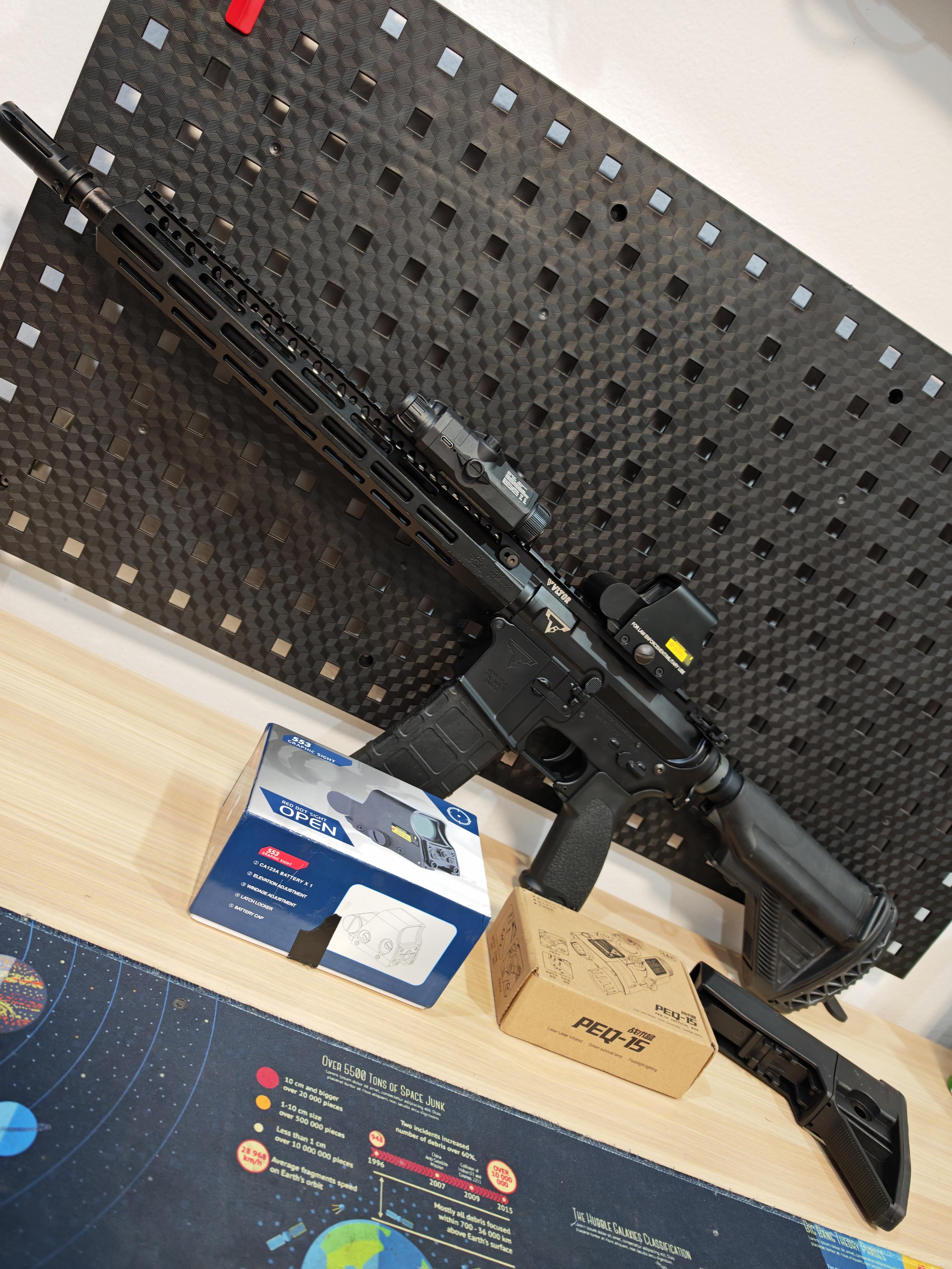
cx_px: 476
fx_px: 880
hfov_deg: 56.8
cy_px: 634
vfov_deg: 71.6
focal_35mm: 24
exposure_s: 1/33
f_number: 2
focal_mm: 6.83
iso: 250
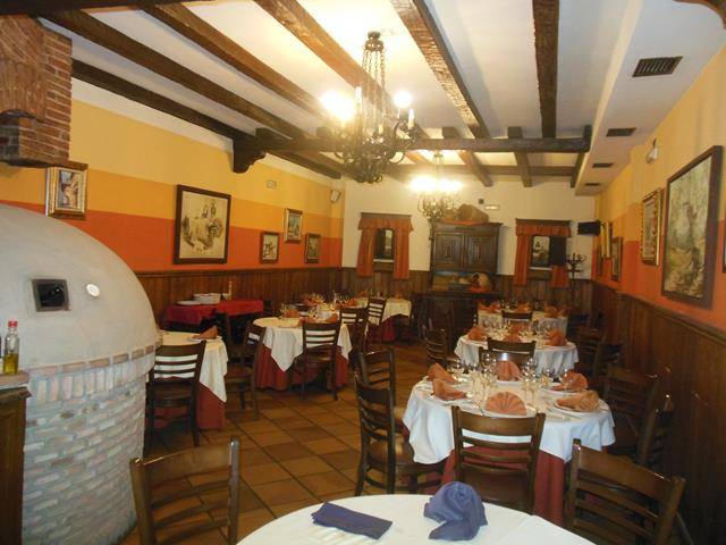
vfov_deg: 54.9
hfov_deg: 69.4
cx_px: 363
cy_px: 272
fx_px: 524
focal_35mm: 25
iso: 640
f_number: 3.2
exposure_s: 1/25
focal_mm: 4.5
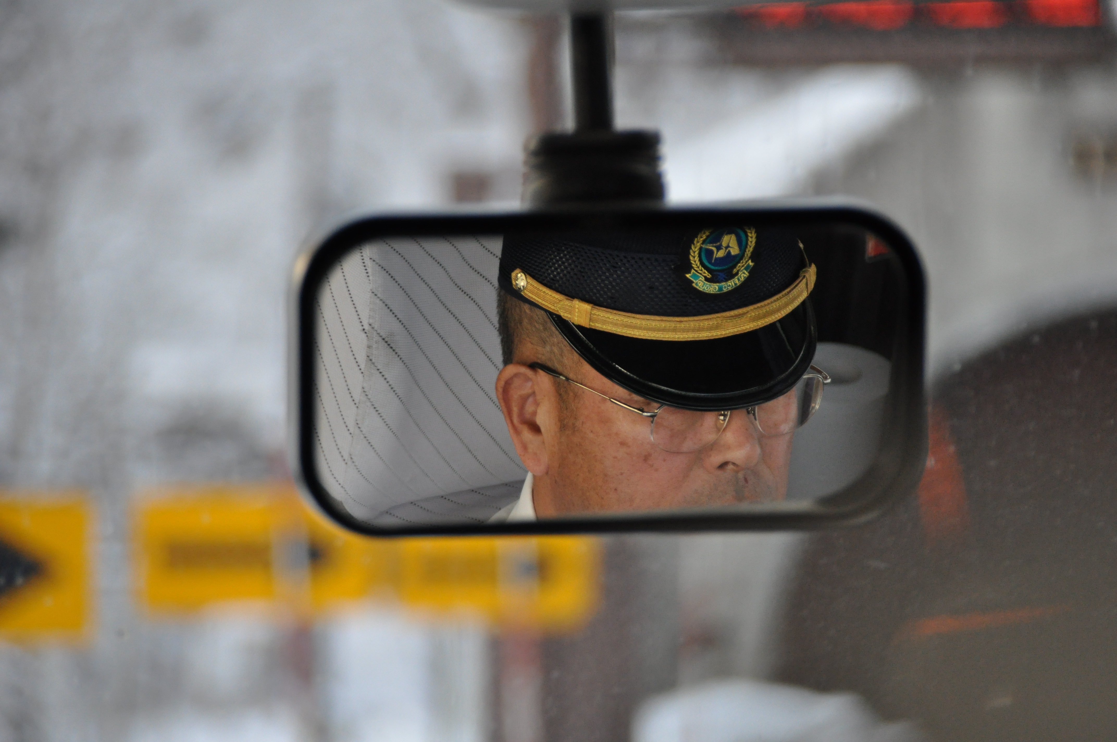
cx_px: 558
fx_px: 11621
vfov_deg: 3.7
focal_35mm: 375
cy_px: 371
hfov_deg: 5.5
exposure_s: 1/500
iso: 1250
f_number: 6.3
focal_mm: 250
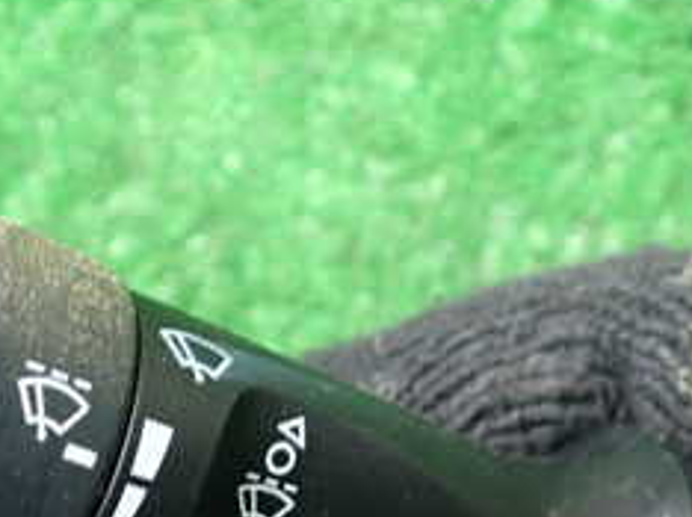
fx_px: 1538
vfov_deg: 19.0
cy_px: 384
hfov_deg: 25.0
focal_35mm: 77
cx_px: 151
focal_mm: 5.4
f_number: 2.3
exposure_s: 1/30
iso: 200
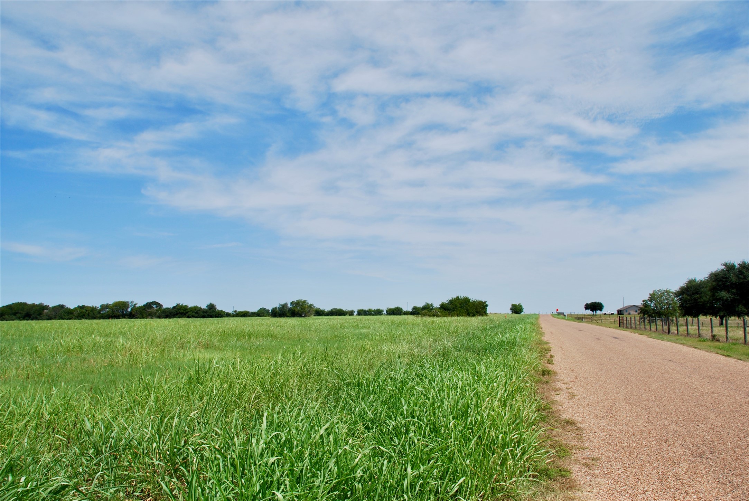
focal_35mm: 27
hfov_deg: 67.3
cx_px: 374
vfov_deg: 48.0
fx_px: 562
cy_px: 250
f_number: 9
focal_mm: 18
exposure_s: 1/320
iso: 100
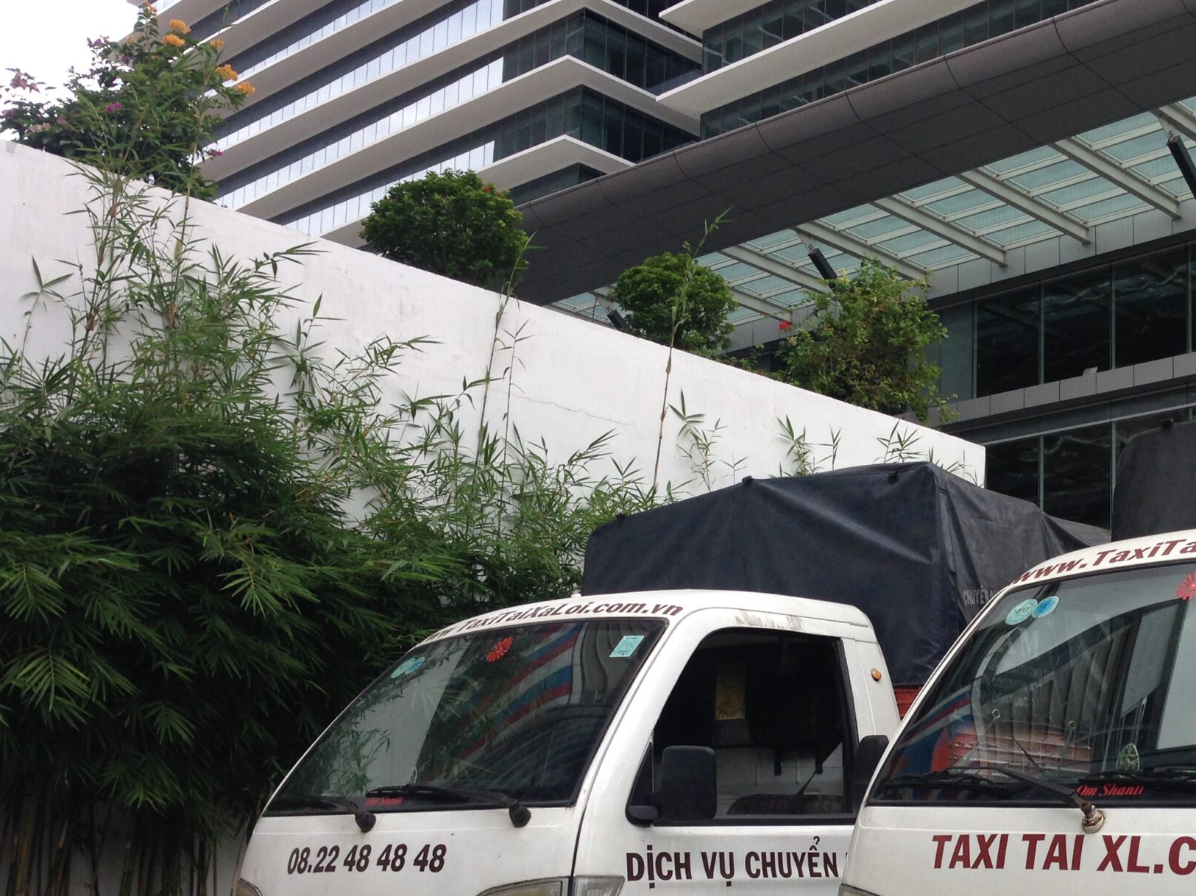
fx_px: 1796
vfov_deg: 27.8
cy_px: 604
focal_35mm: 52
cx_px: 933
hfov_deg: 35.8
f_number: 2.4
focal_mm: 4.12
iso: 50
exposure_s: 1/570
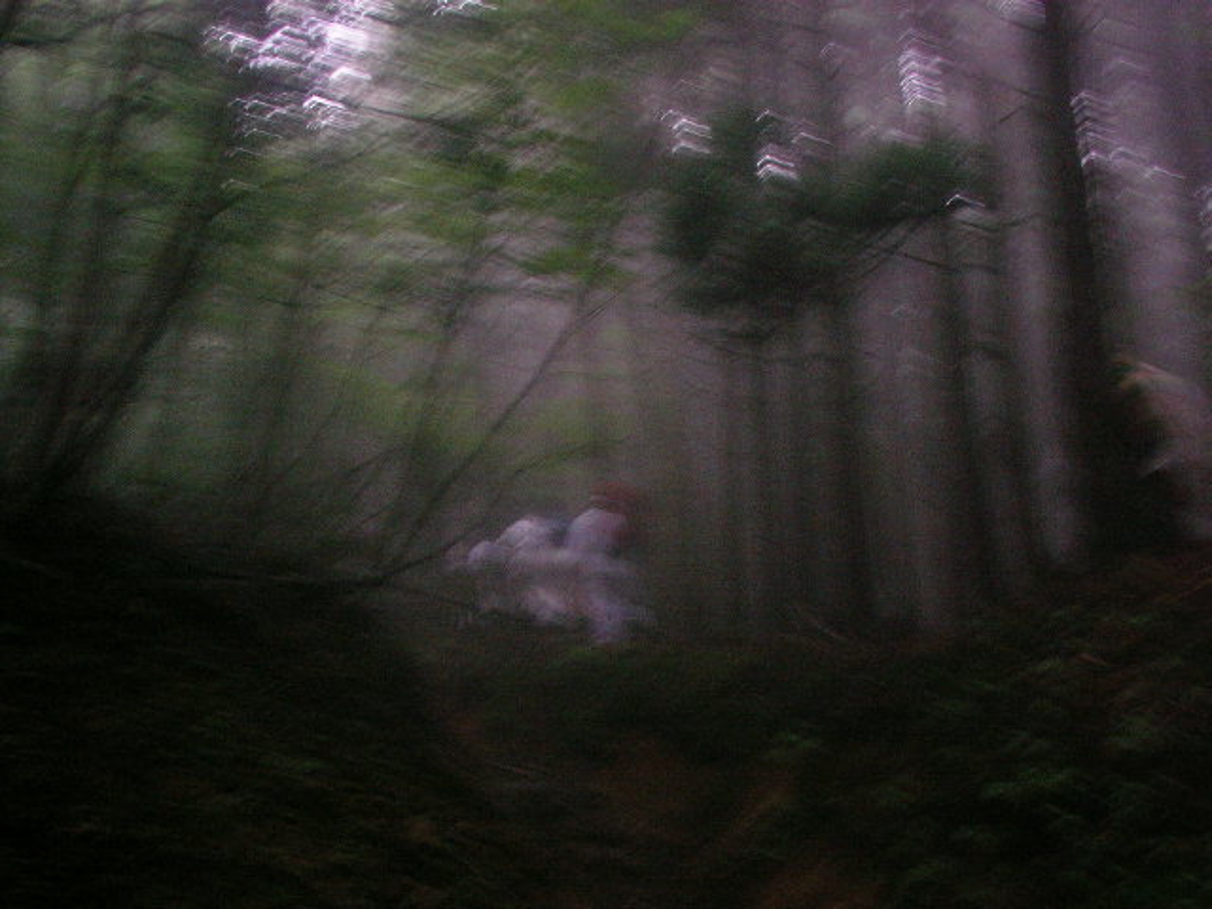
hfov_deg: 50.1
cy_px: 454
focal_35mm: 37
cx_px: 606
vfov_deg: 38.7
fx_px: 1295
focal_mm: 5.7
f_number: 2.8
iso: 200
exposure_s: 1/4
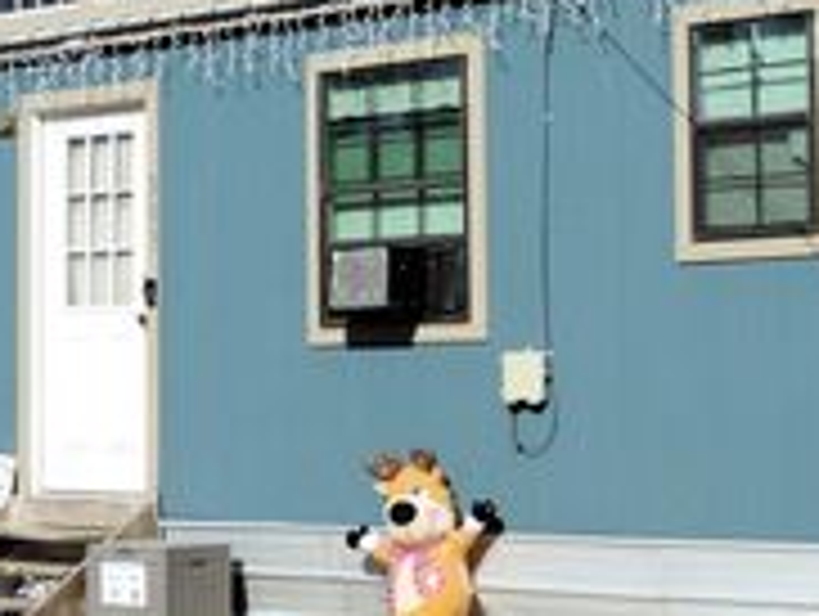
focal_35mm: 96
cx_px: 490
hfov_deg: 20.4
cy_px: 286
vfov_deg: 15.4
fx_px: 2274
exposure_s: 1/1250
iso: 80
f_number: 3.3
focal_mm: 6.2
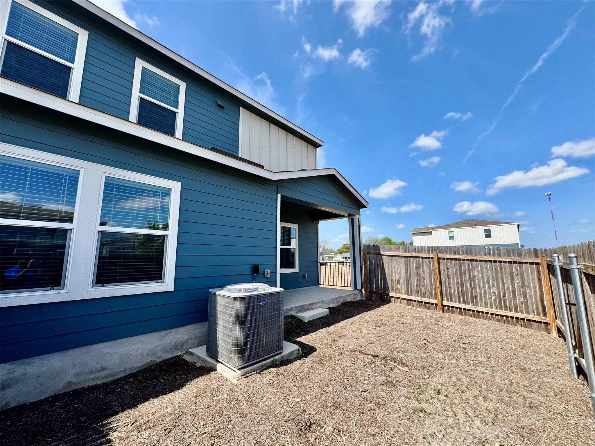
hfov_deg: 102.1
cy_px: 223
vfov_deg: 85.7
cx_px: 298
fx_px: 241
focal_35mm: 14
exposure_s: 1/1277
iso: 40
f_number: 2.2
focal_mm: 2.22
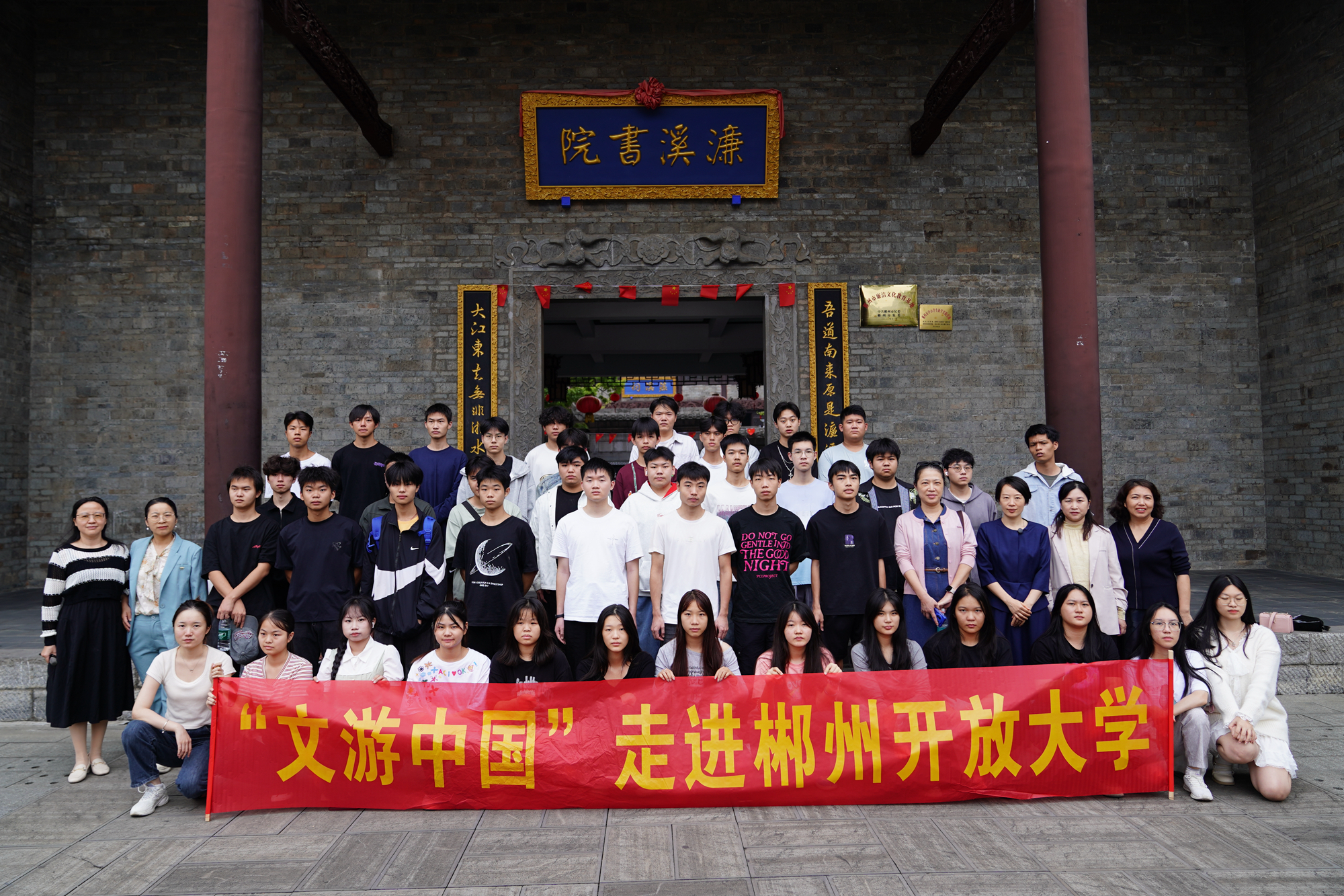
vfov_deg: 53.1
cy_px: 448
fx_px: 896
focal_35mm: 24
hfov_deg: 73.7
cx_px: 672
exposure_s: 1/320
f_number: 3.2
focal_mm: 24
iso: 100
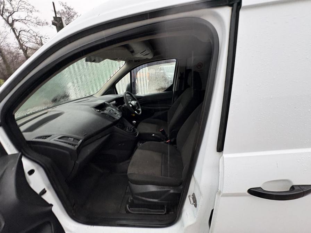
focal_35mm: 14
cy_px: 116
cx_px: 156
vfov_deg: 85.7
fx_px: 126
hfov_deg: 102.1
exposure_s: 1/60
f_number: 2.2
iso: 320
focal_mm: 2.22
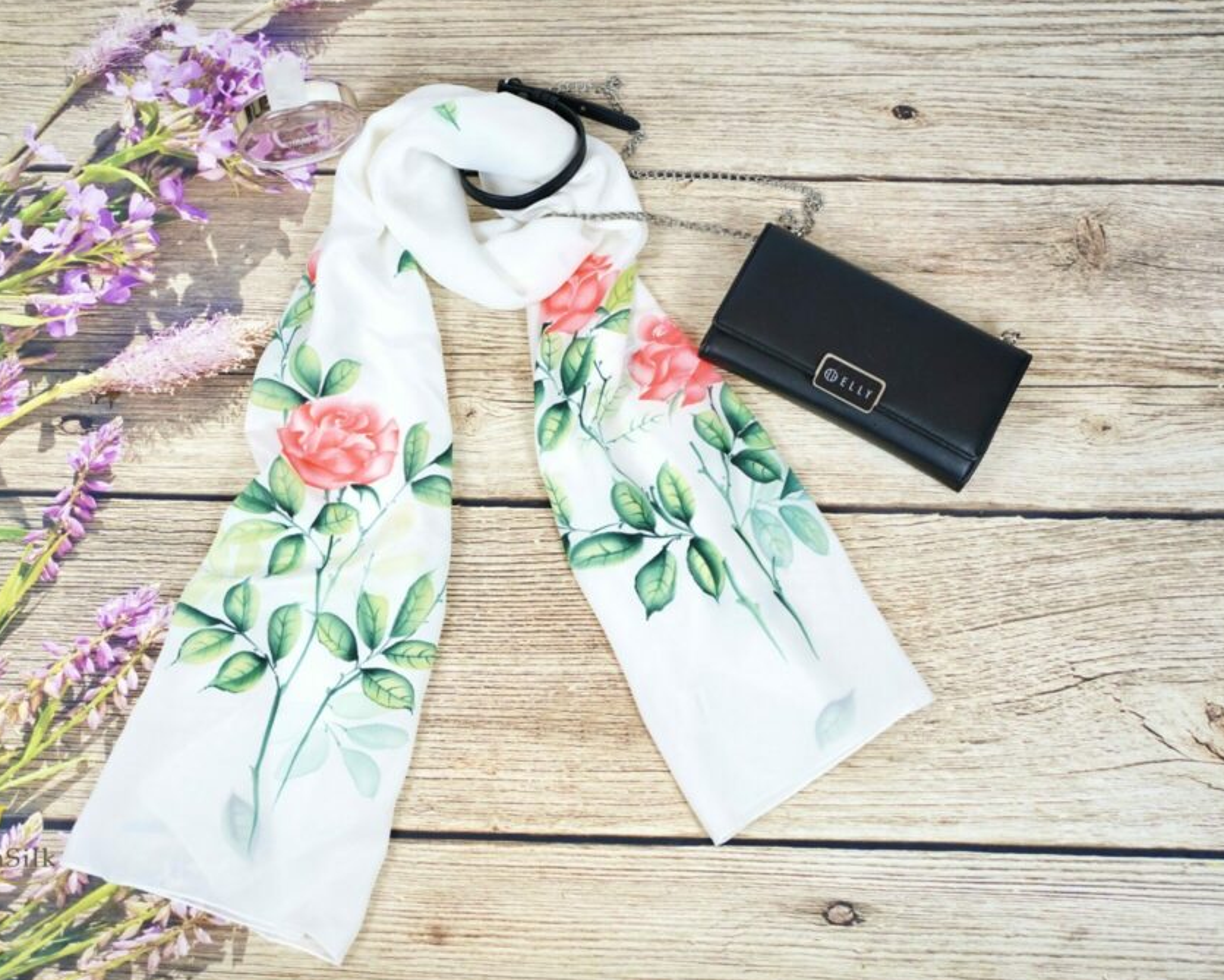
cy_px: 494
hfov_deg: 40.2
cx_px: 511
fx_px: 1667
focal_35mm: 46
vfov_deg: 32.8
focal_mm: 40
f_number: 2.8
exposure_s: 1/400
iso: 400
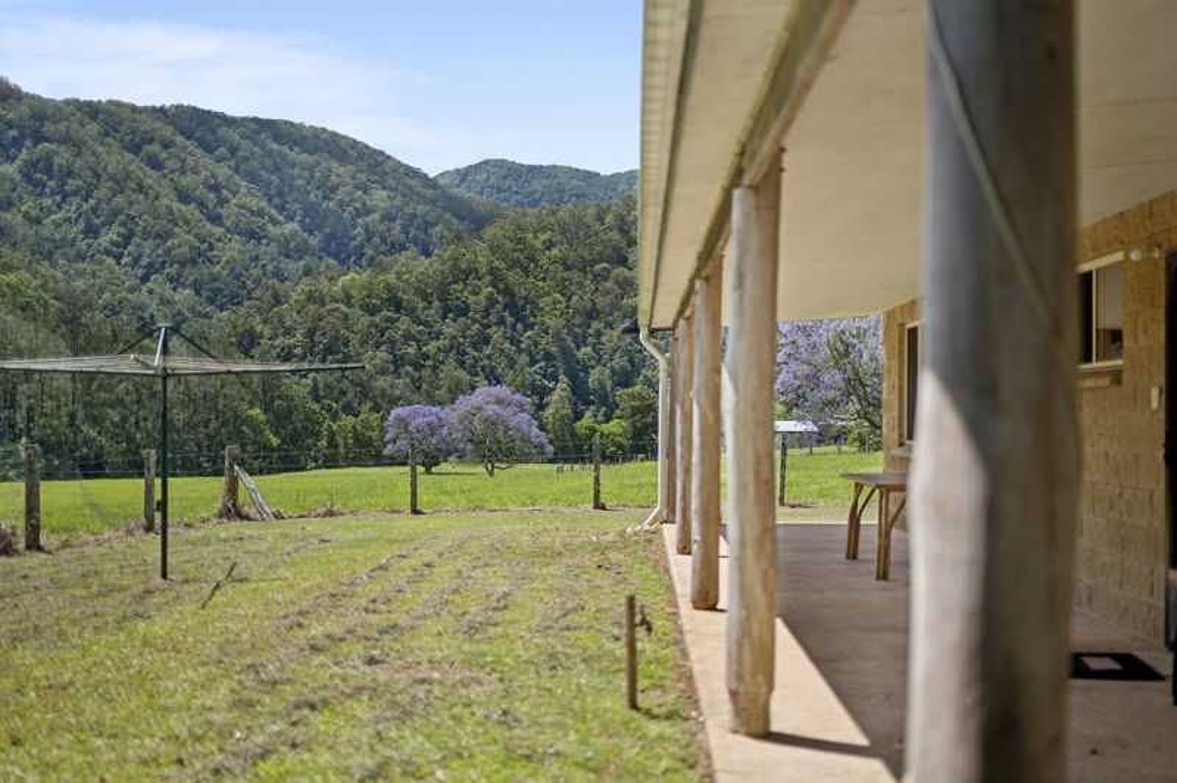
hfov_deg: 54.5
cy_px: 392
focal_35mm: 35
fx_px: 1143
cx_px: 588
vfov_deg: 37.8
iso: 200
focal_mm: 35
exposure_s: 1/5000
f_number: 1.4
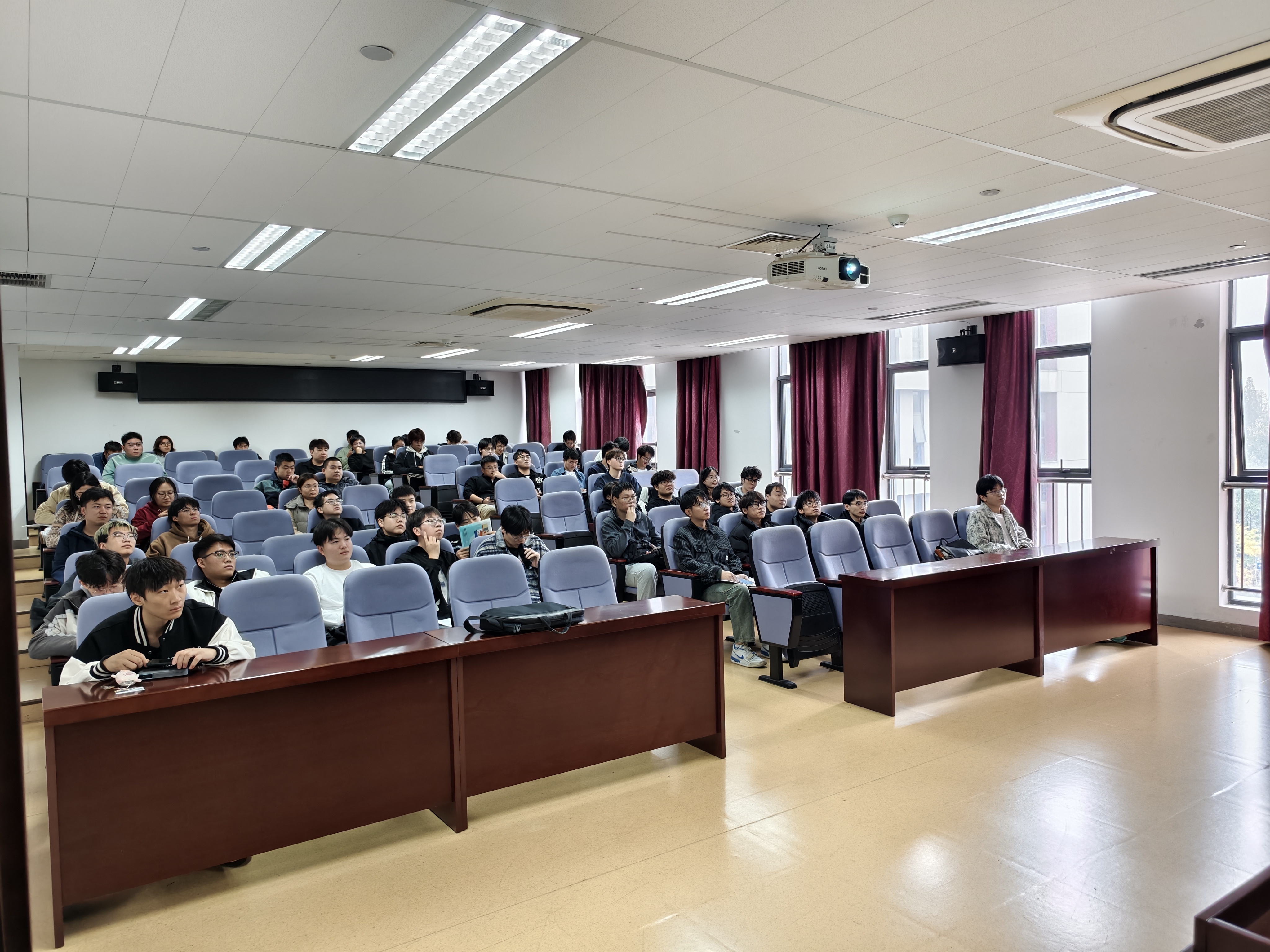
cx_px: 635
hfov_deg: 73.9
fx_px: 844
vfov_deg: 58.9
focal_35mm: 23
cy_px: 476
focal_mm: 5.6
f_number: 1.57
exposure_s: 1/100
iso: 624
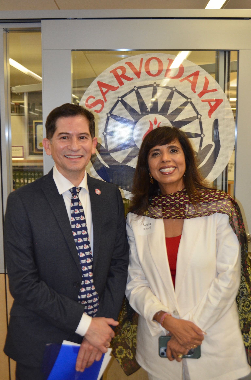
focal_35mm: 39
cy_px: 190
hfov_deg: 34.1
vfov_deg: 49.6
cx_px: 126
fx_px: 410
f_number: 4.2
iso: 1400
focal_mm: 26
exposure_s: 1/60
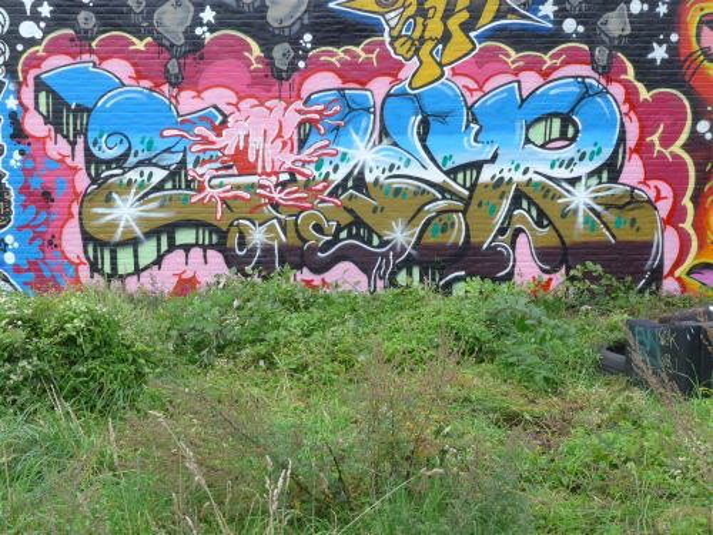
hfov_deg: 40.4
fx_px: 968
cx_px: 356
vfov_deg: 30.9
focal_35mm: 47
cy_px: 268
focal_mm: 10.1
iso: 100
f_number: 7.1
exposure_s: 1/60
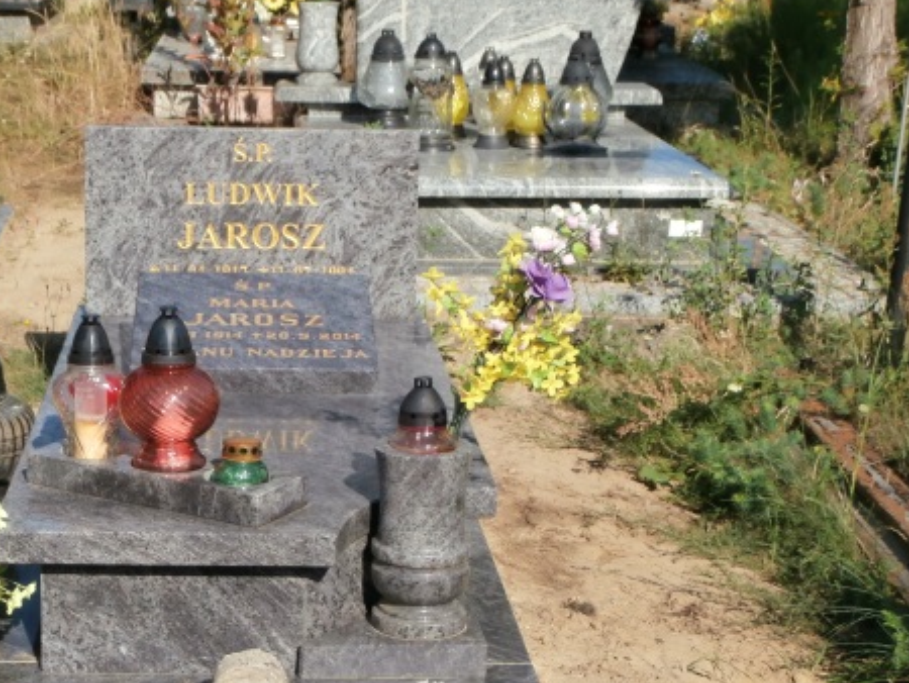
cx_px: 267
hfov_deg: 23.9
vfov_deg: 18.2
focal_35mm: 81
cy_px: 362
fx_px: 2128
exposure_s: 1/800
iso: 100
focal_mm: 10.11
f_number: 4.5
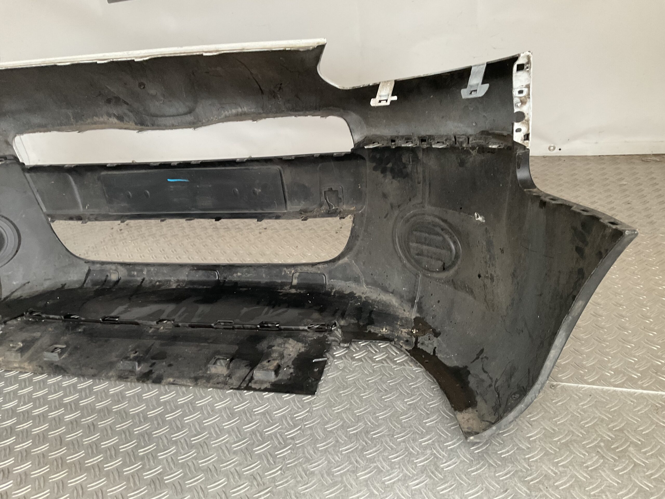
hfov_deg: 61.7
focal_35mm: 29
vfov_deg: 48.2
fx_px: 557
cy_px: 250
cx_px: 332
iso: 160
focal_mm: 3
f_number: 1.8
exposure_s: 1/50
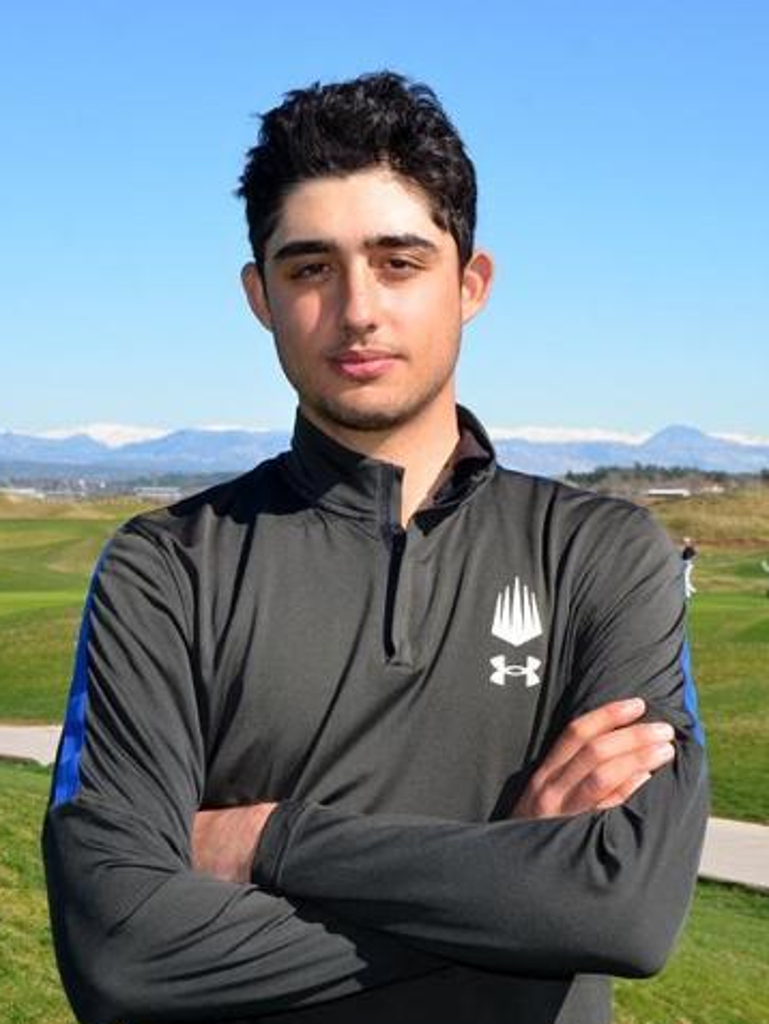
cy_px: 501
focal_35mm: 79
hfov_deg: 18.7
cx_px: 462
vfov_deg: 24.7
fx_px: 2339
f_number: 11
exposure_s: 1/250
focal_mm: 34
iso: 160
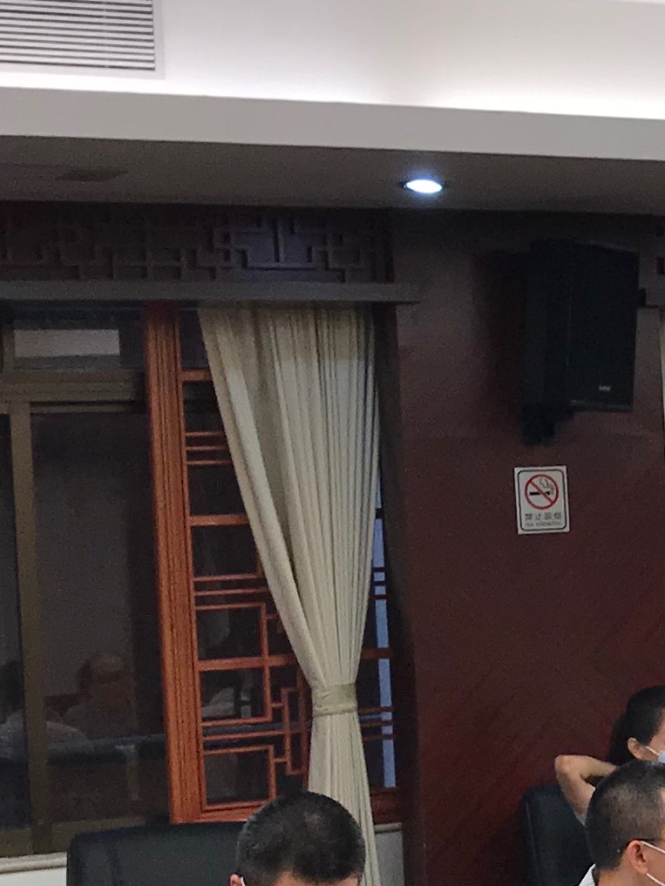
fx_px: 2843
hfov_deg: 12.4
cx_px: 1129
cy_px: 599
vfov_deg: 17.7
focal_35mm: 111
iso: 25
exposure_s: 1/100
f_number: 1.8
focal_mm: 3.99
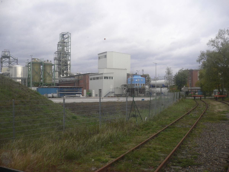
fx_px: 232
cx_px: 114
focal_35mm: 35
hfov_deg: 52.6
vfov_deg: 40.7
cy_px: 86
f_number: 2.8
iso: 100
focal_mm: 5.8
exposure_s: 1/500
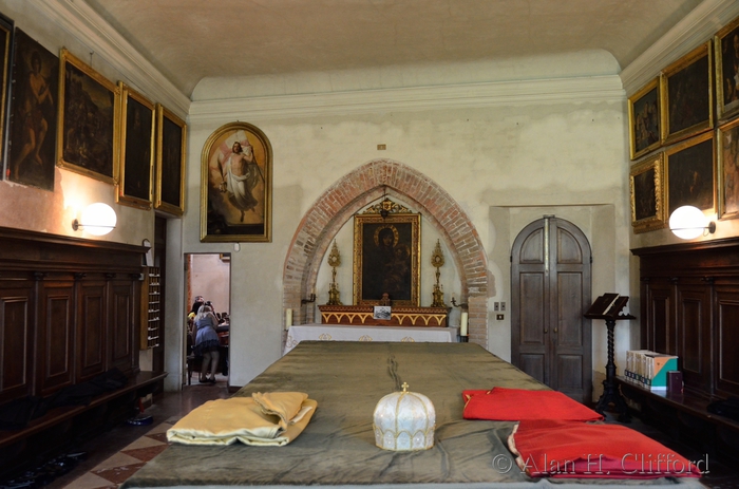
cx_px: 370
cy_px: 244
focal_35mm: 33
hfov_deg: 57.3
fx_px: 676
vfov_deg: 39.8
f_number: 3.8
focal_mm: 22
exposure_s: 1/25
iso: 1600
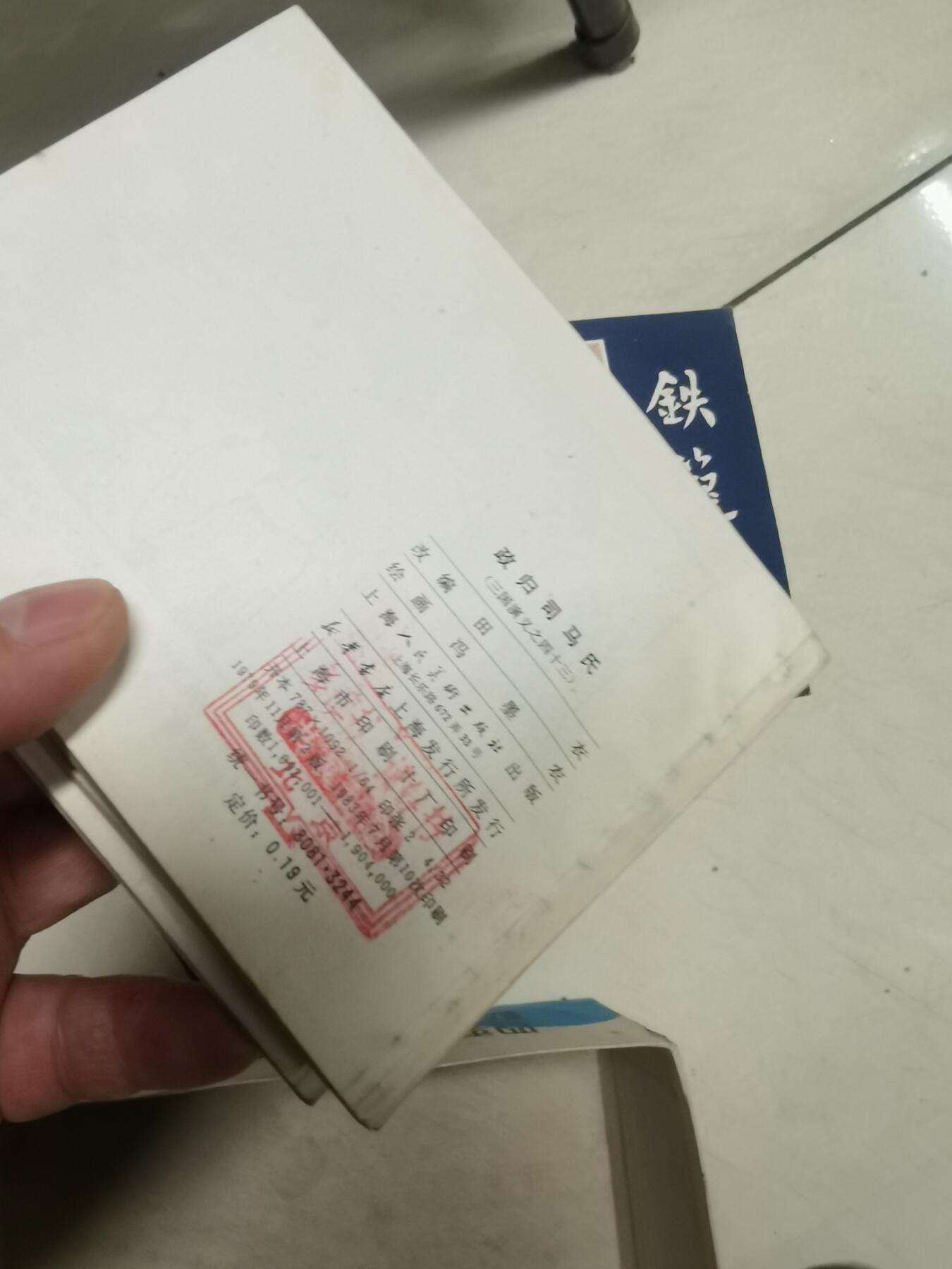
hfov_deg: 51.4
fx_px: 990
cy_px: 634
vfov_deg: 65.3
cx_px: 476
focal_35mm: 27
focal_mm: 2.26
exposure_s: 1/33.3
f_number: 2.2
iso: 200
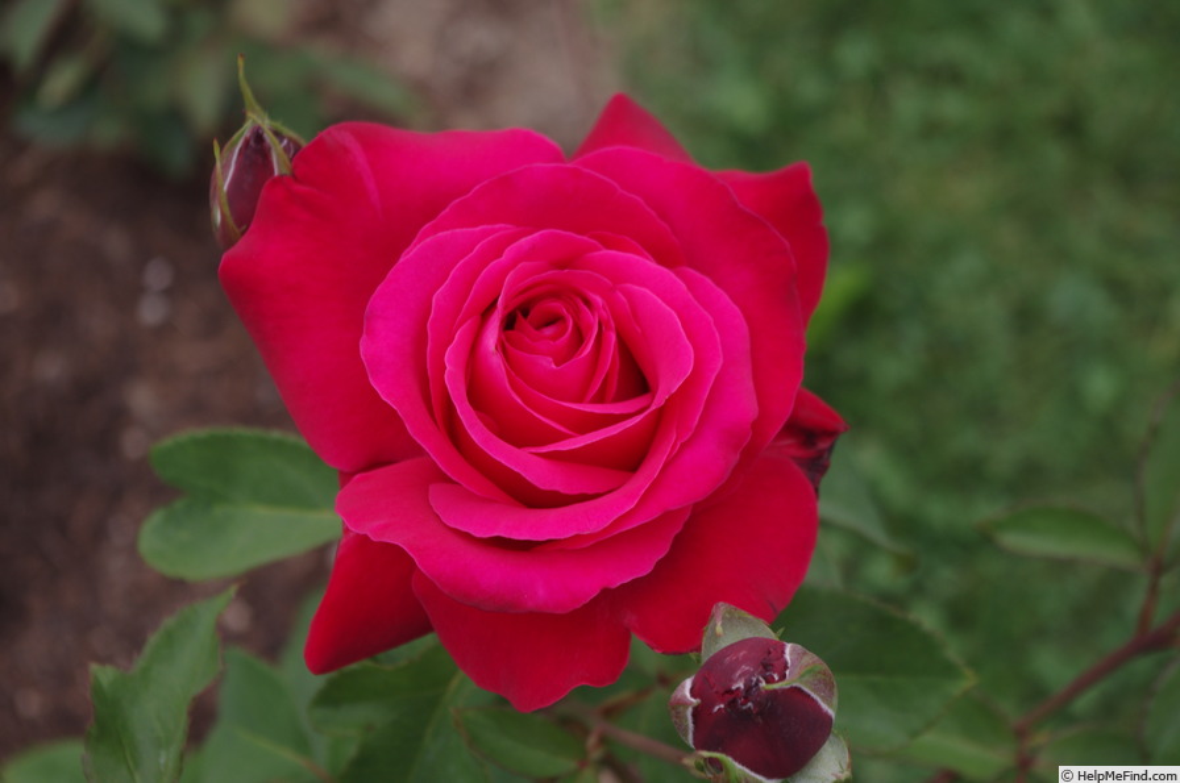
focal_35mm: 82
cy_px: 392
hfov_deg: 24.8
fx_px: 2684
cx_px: 590
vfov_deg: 16.6
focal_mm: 55
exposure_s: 1/100
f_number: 7.1
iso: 200
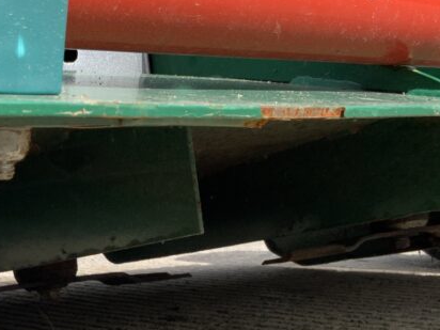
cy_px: 321
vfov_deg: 19.9
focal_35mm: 72
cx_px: 90
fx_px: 915
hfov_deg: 26.5
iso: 16
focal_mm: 3
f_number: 1.8
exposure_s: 1/1221
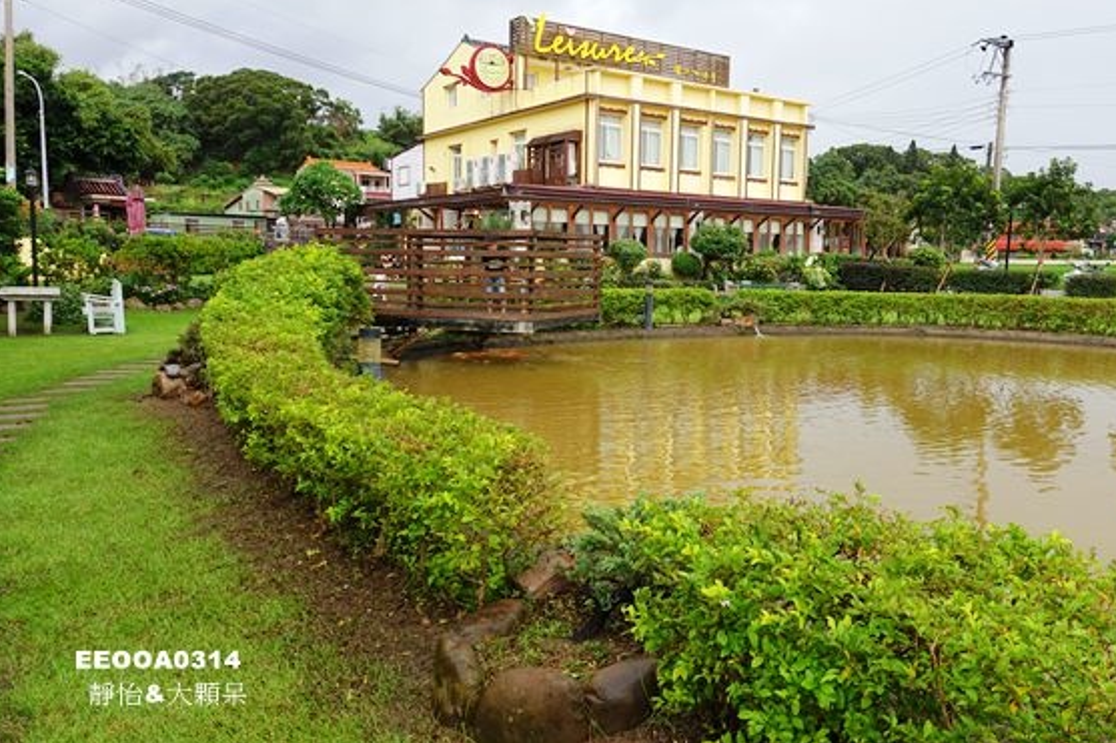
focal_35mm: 28
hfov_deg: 65.2
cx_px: 635
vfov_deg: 46.3
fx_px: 868
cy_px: 347
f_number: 4
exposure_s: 1/100
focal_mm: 8.8
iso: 125
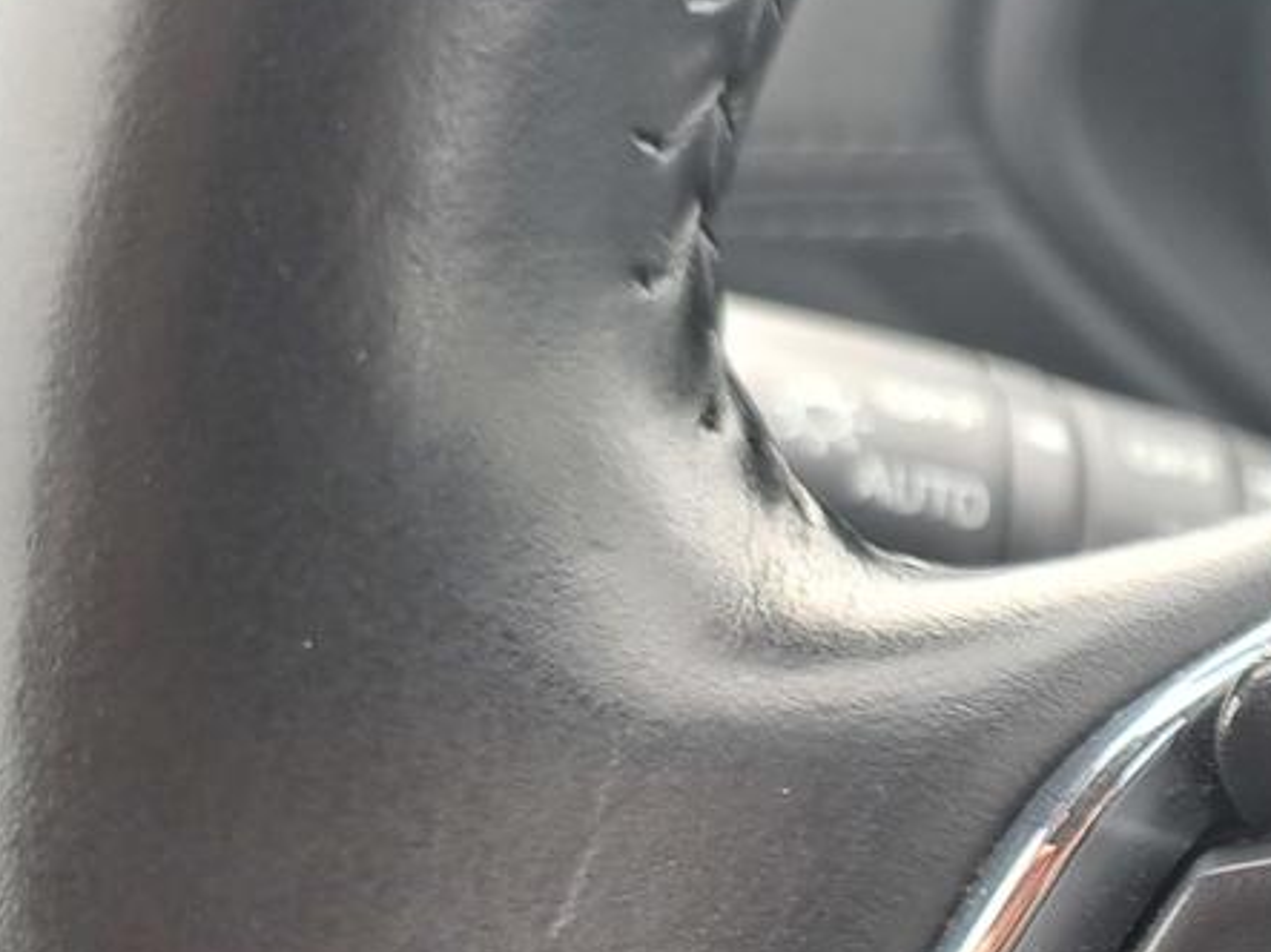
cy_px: 1199
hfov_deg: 22.8
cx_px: 1754
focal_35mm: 74
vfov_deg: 18.6
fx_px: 2716
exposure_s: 1/100
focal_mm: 5.23
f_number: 1.8
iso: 50
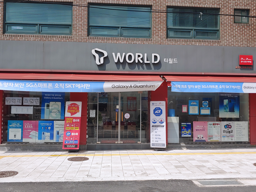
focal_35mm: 35
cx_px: 128
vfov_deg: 40.7
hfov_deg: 52.6
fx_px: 259
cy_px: 96
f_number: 1.5
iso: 50
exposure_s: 1/3226
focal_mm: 4.23
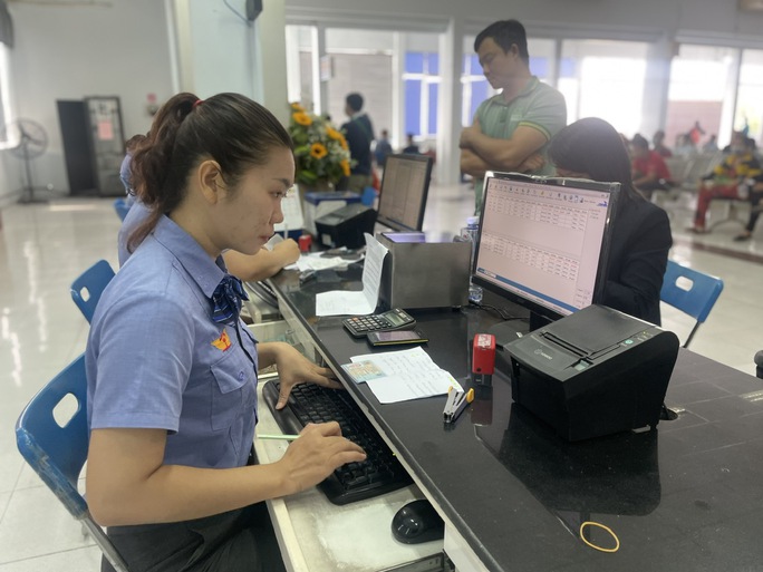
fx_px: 573
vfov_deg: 53.1
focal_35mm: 26
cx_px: 382
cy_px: 286
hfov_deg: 67.3
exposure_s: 1/50
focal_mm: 4.2
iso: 125
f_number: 1.6
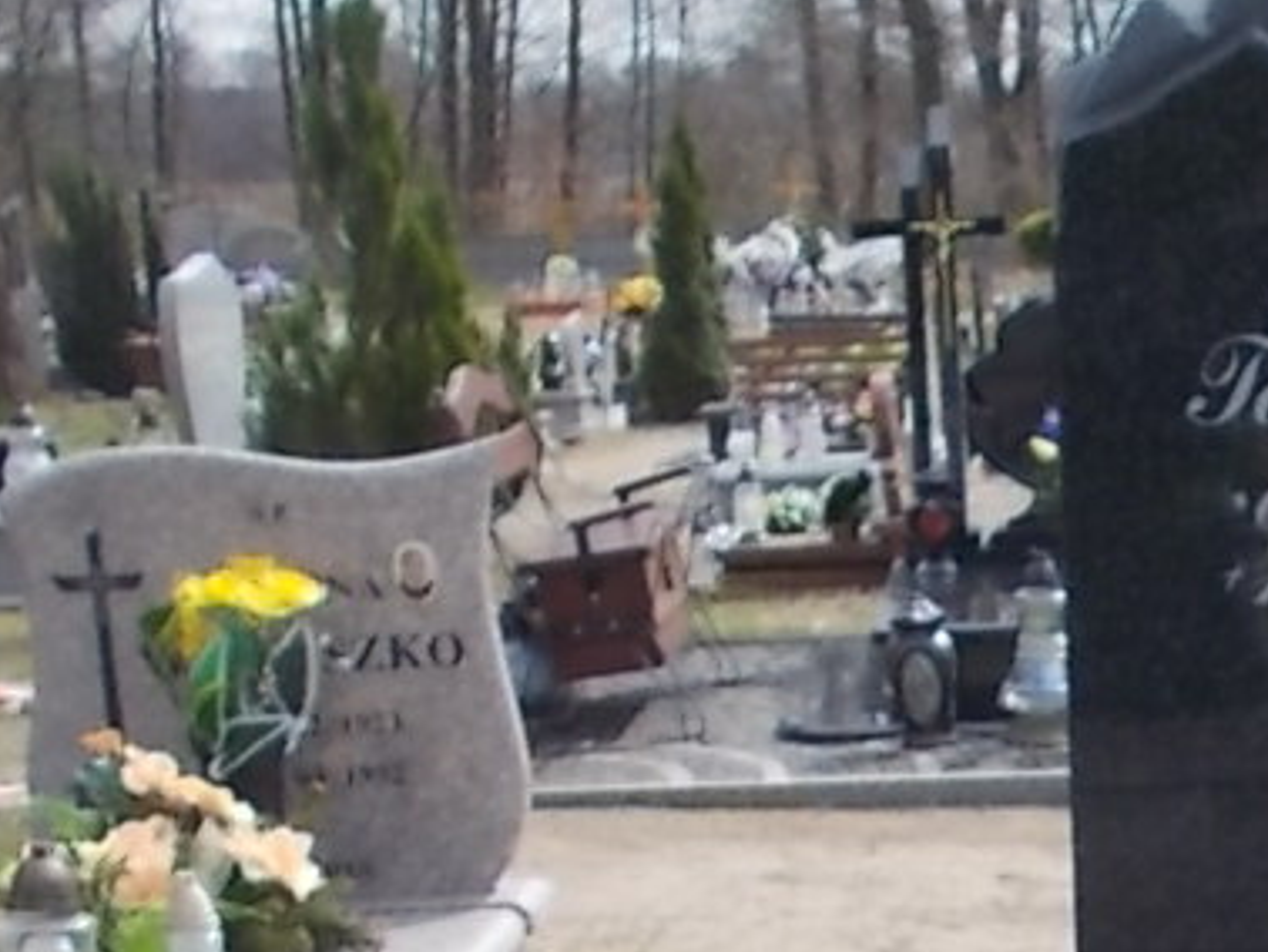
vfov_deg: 13.1
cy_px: 1197
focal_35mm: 110
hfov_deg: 16.8
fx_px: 4032
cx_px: 1654
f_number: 8
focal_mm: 4.6
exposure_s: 1/100
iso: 80
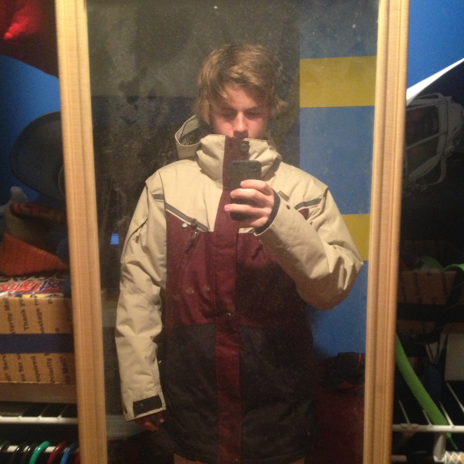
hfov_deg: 40.0
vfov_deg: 39.9
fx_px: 637
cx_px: 232
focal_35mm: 42
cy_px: 273
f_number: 2.4
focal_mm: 4.28
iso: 400
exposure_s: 1/20
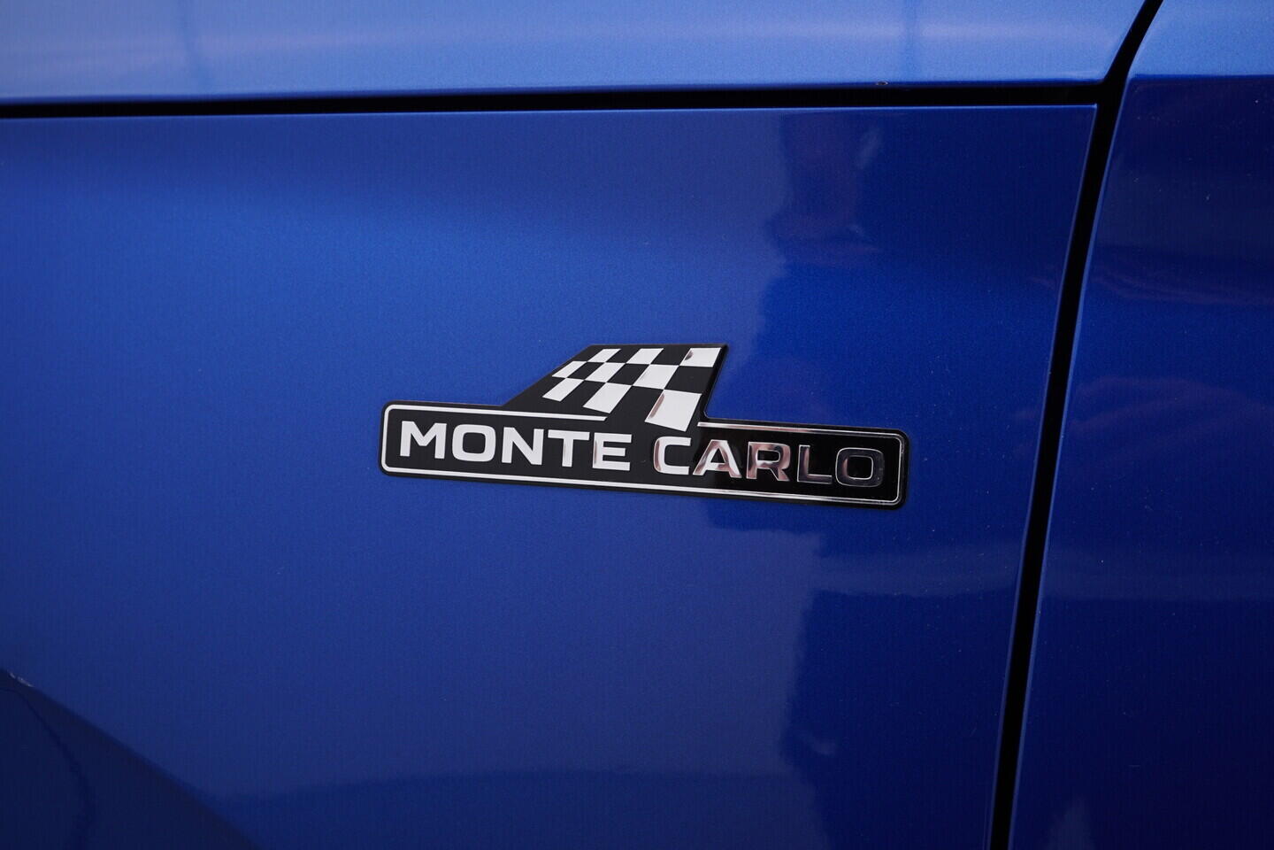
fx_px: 1274
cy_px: 425
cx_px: 637
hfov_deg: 53.1
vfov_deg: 36.9
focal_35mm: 36
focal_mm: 24
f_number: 4.5
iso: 125
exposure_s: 1/80
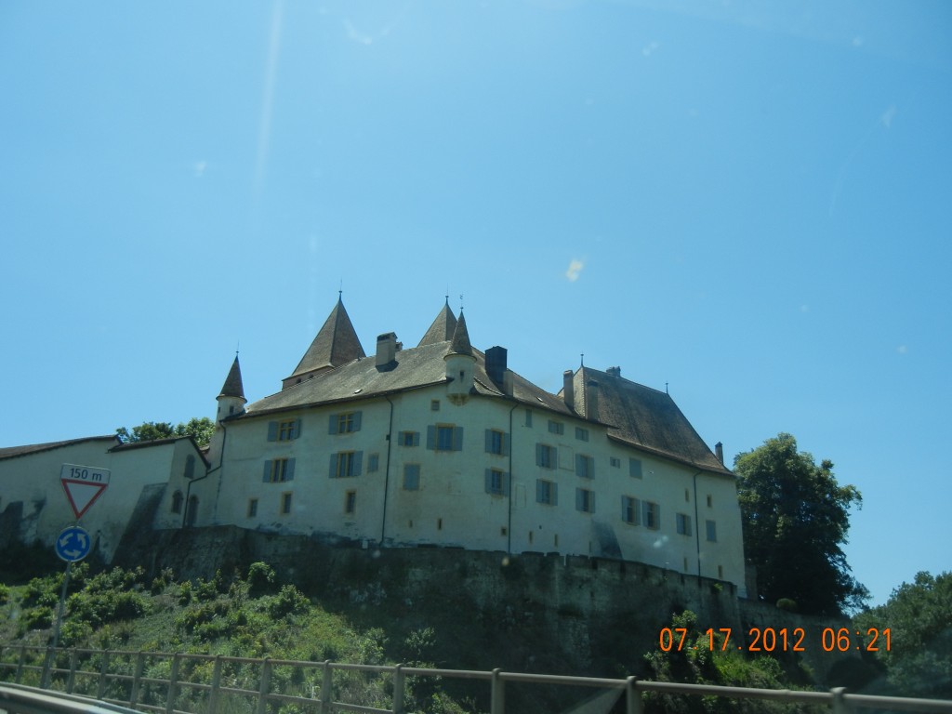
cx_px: 476
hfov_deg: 54.0
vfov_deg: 41.8
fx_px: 935
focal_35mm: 34
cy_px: 357
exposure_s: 1/312
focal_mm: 6.2
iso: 160
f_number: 7.2
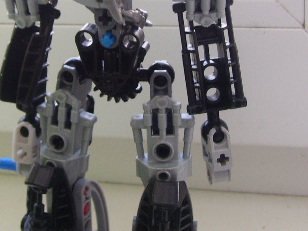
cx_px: 127
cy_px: 57
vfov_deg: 17.9
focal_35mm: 82
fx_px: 730
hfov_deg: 23.8
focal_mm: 6
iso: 80
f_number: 2.7
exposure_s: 1/30
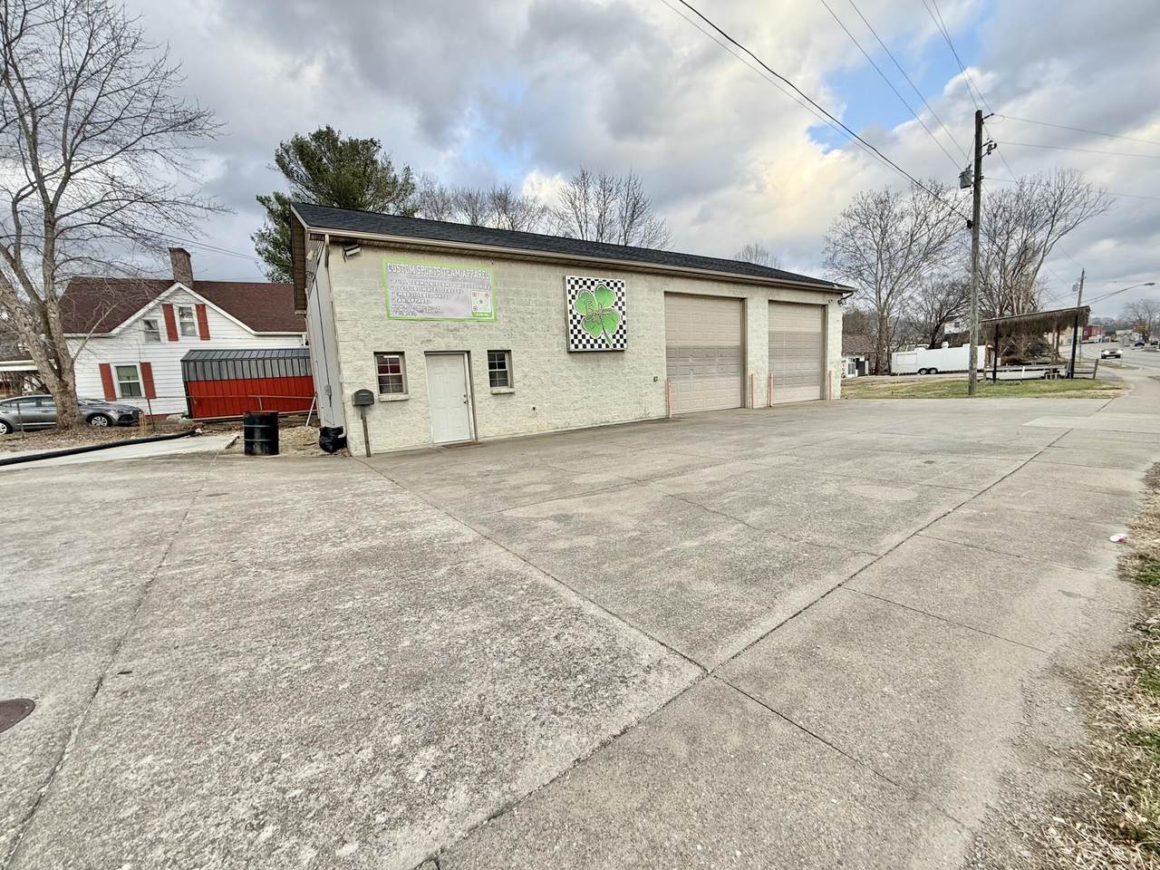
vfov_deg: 85.7
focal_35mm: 14
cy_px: 435
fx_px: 469
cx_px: 580
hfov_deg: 102.1
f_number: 2.2
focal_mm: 2.22
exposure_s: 1/291
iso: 50
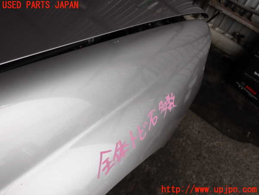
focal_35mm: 30
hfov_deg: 60.0
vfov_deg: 46.8
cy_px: 98
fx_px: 224
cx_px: 130
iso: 100
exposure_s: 1/160
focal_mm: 5.4
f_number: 3.2
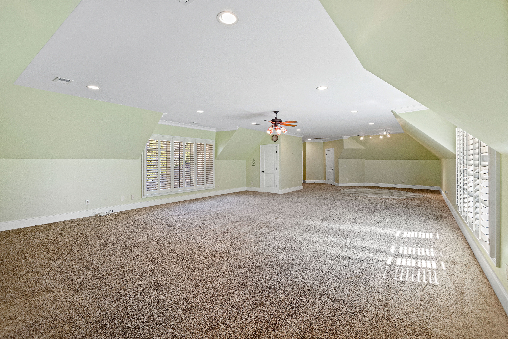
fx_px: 212
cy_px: 170
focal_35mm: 15
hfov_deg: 100.4
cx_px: 254
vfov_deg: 77.3
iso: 100
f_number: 8
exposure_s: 1/2.5
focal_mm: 10
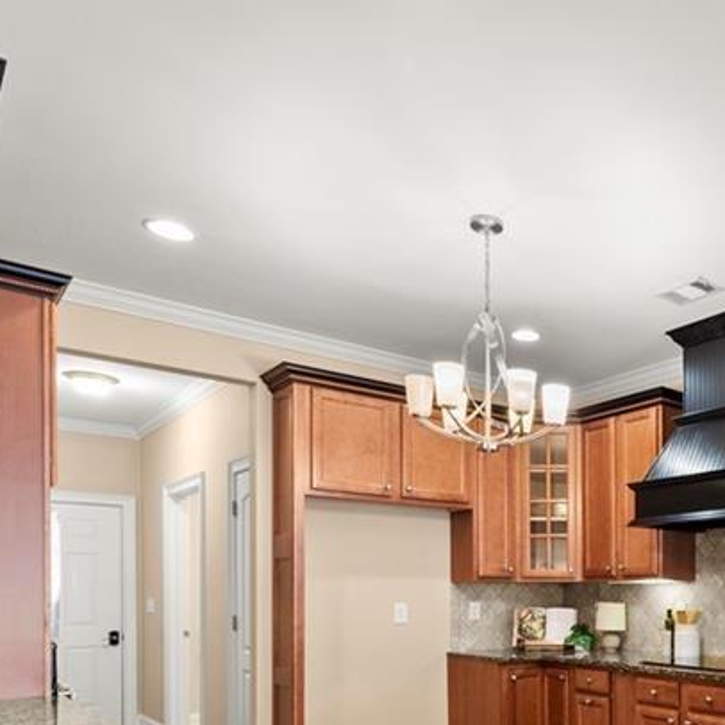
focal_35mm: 30
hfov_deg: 46.5
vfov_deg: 50.3
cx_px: 702
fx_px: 711
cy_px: 596
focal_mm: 14
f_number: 10
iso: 640
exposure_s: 1/1.67
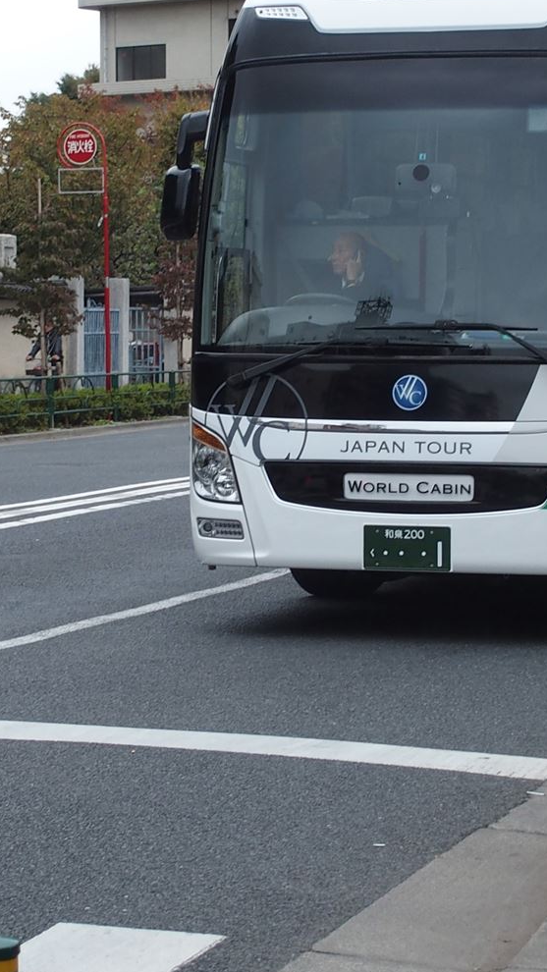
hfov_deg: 11.0
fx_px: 2836
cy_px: 427
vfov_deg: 19.4
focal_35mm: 110
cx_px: 222
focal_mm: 10.8
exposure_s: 1/160
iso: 100
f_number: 3.5
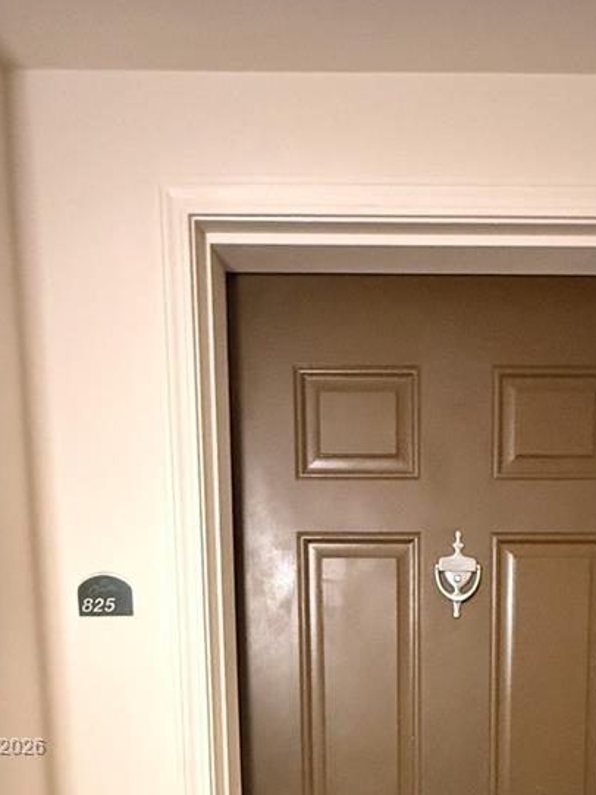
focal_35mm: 31
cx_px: 433
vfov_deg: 50.2
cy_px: 748
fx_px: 712
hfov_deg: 44.2
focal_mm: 2.22
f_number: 2.2
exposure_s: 1/30
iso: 2000
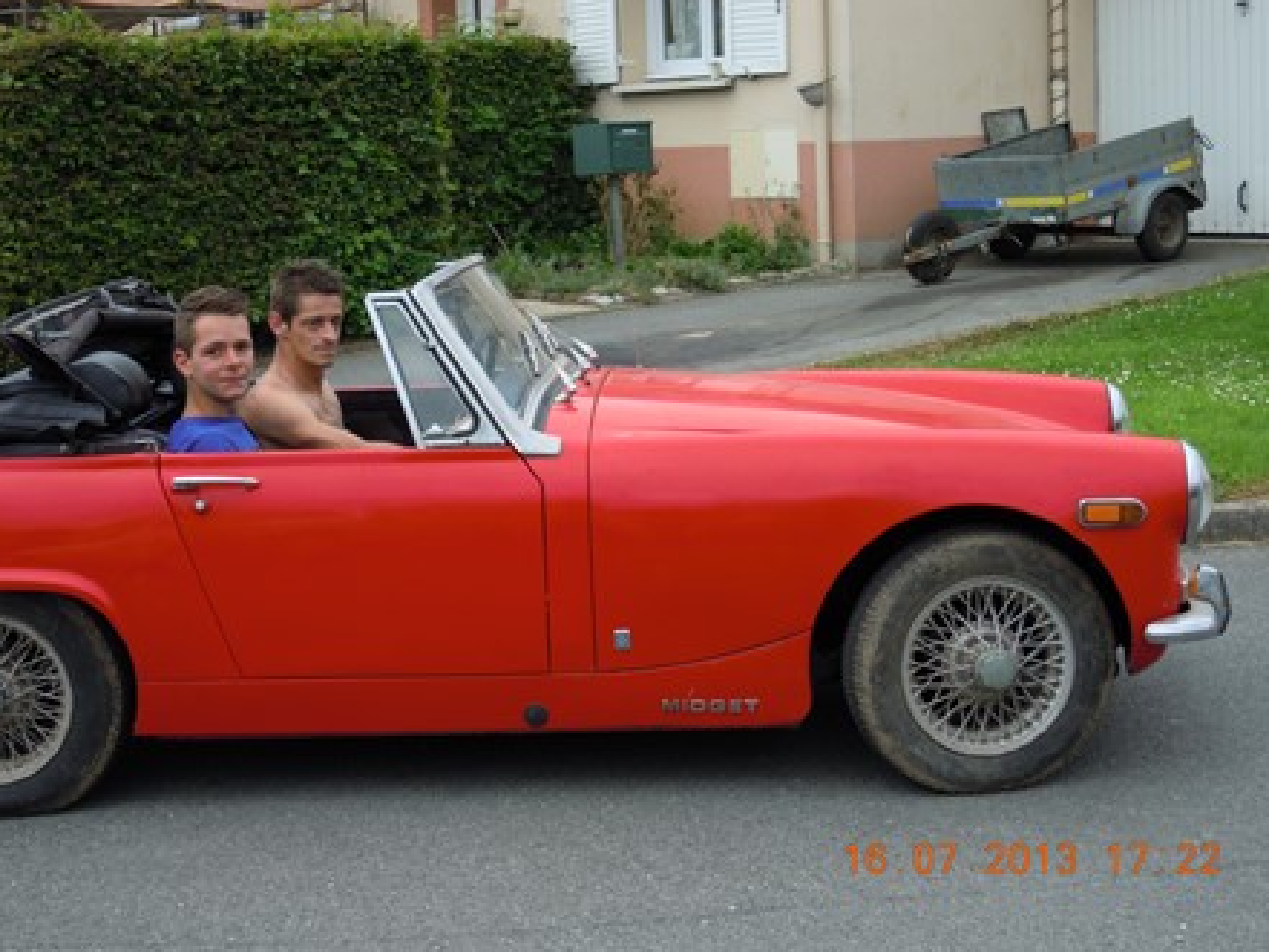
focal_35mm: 64
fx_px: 2347
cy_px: 477
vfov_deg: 22.9
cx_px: 633
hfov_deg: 30.3
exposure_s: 1/250
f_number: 4
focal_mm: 11.2
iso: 100
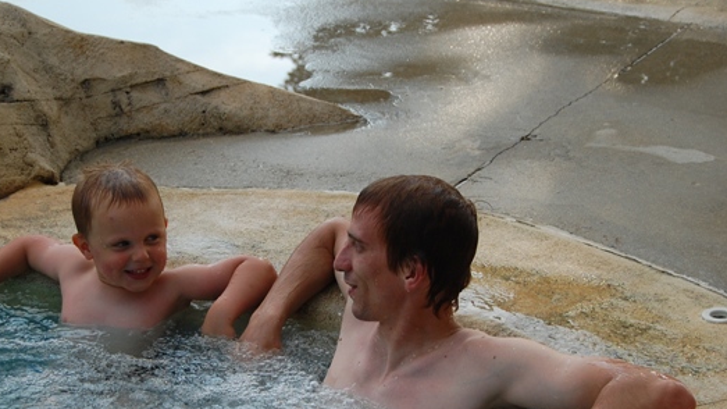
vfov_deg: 12.6
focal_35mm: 96
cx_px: 293
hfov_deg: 22.2
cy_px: 284
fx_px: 1850
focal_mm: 40
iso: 200
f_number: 5
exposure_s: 1/640
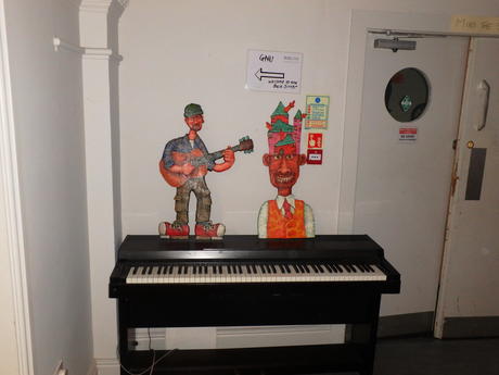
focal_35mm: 29
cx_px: 250
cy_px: 188
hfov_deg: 61.7
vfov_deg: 48.2
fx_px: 418
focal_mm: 5.2
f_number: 4.6
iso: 400
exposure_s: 1/30
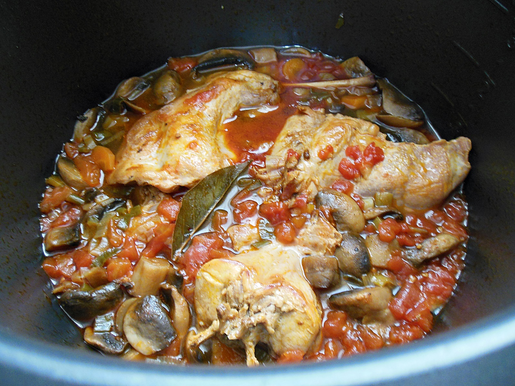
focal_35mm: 25
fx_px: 372
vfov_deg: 54.9
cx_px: 258
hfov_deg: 69.4
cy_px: 193
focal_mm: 4.5
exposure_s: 1/10
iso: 400
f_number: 3.2
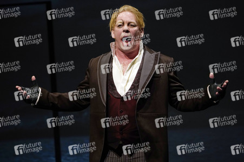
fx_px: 1971
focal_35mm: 291
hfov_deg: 7.1
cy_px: 81
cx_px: 122
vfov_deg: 4.7
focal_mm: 291
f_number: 6.3
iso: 4000
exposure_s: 1/250
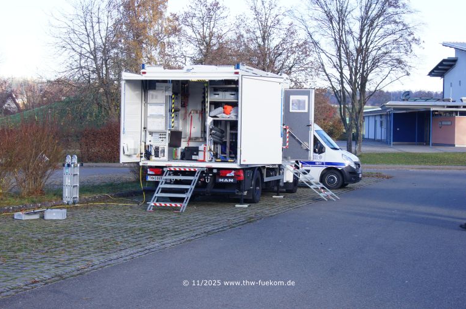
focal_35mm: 71
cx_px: 240
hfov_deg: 28.7
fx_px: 912
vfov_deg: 19.3
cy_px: 148
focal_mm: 45
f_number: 9
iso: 160
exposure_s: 1/80
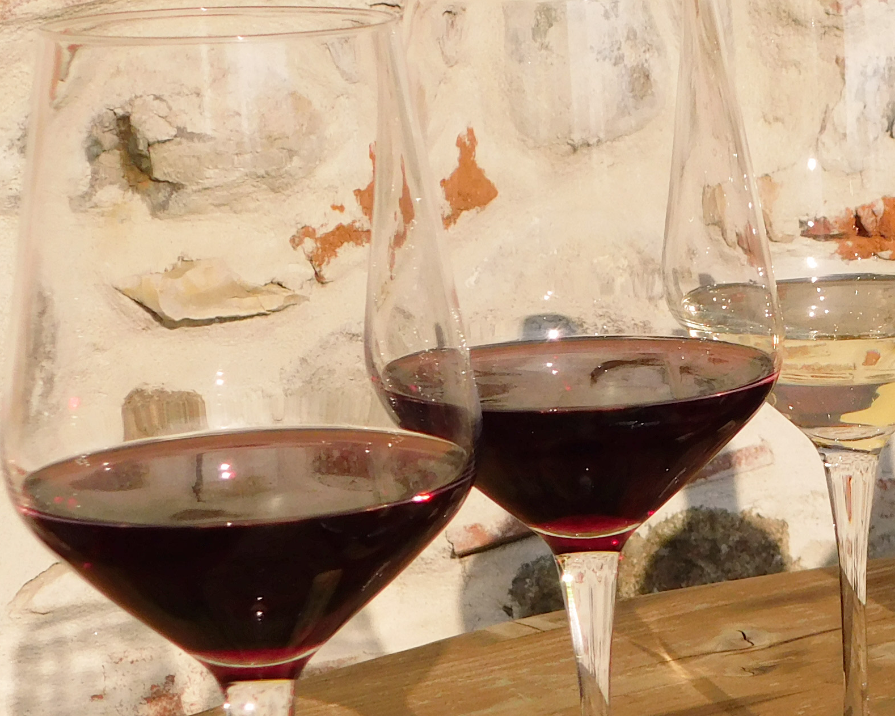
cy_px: 357
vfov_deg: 13.5
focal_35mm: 114
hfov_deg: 16.3
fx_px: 3020
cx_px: 1027
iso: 125
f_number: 7.2
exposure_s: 1/640
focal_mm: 7.1
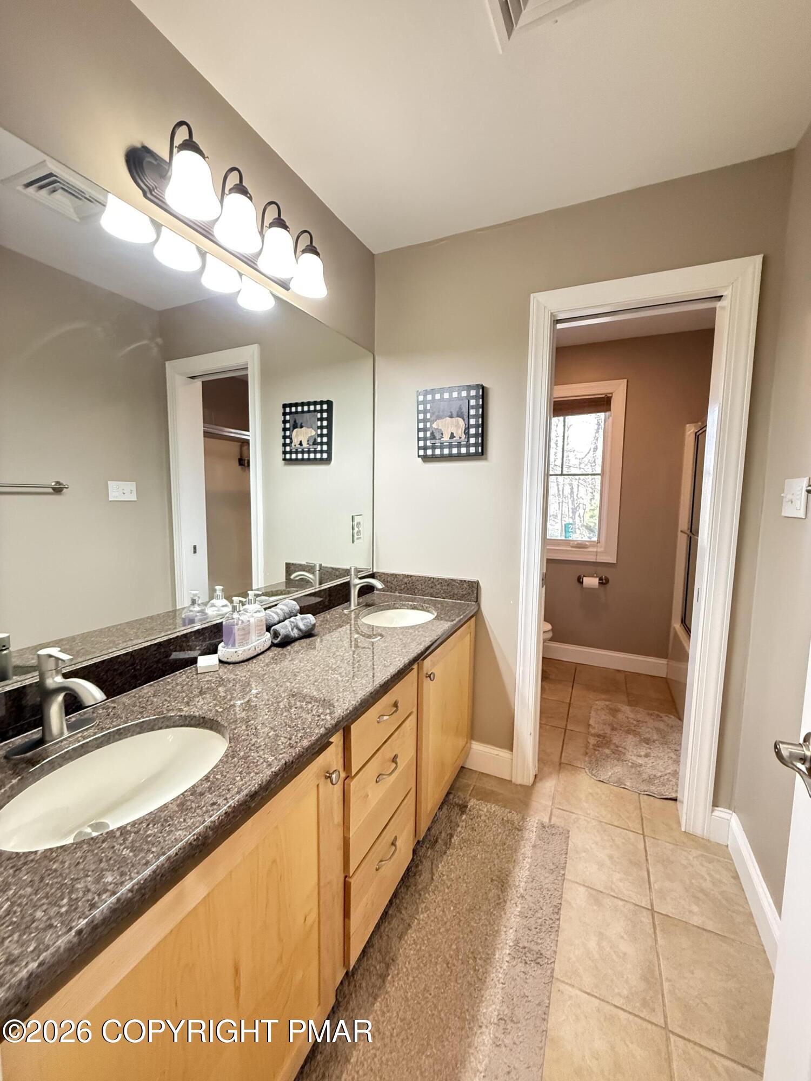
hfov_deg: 85.7
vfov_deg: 102.1
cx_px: 406
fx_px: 437
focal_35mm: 14
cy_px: 540
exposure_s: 1/60
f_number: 2.2
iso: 800
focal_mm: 2.22
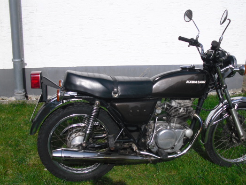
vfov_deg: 32.9
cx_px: 146
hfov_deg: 42.8
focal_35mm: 44
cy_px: 101
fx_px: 313
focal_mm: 6.3
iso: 64
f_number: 7.8
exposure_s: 1/200
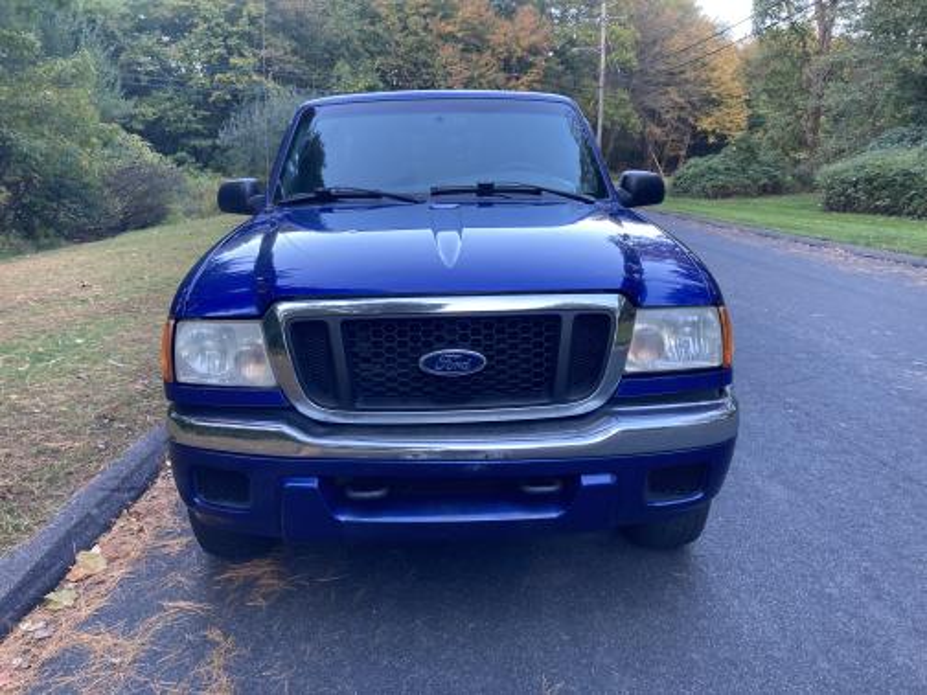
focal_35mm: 28
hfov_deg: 63.4
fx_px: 750
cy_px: 348
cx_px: 464
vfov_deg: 49.7
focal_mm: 3.99
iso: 80
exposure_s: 1/91
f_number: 1.8
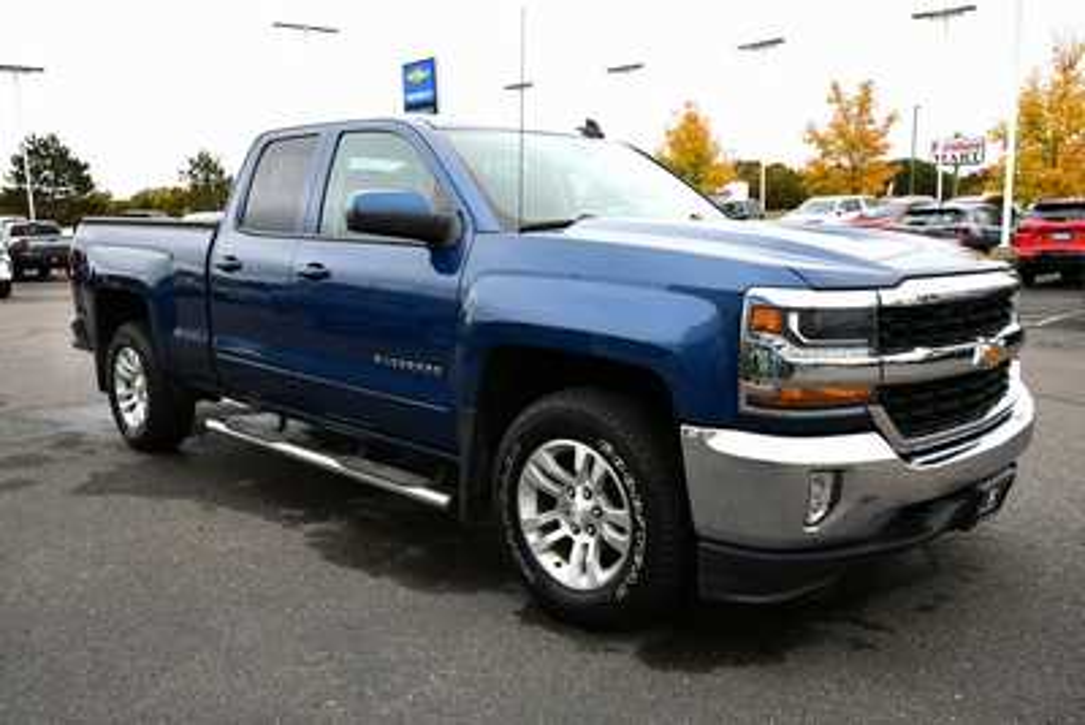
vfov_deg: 43.6
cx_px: 542
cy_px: 362
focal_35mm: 30
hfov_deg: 61.9
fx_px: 904
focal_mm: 20
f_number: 5.6
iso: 250
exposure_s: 1/250
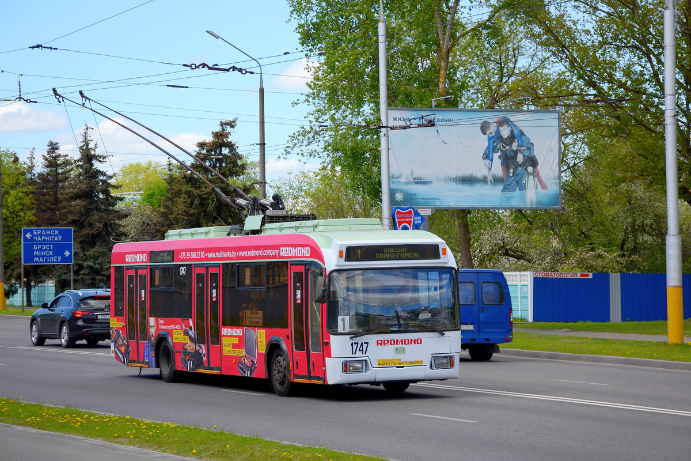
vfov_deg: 12.2
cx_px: 346
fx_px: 2159
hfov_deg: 18.2
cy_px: 230
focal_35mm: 112
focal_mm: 75
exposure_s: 1/400
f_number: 7.1
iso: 100
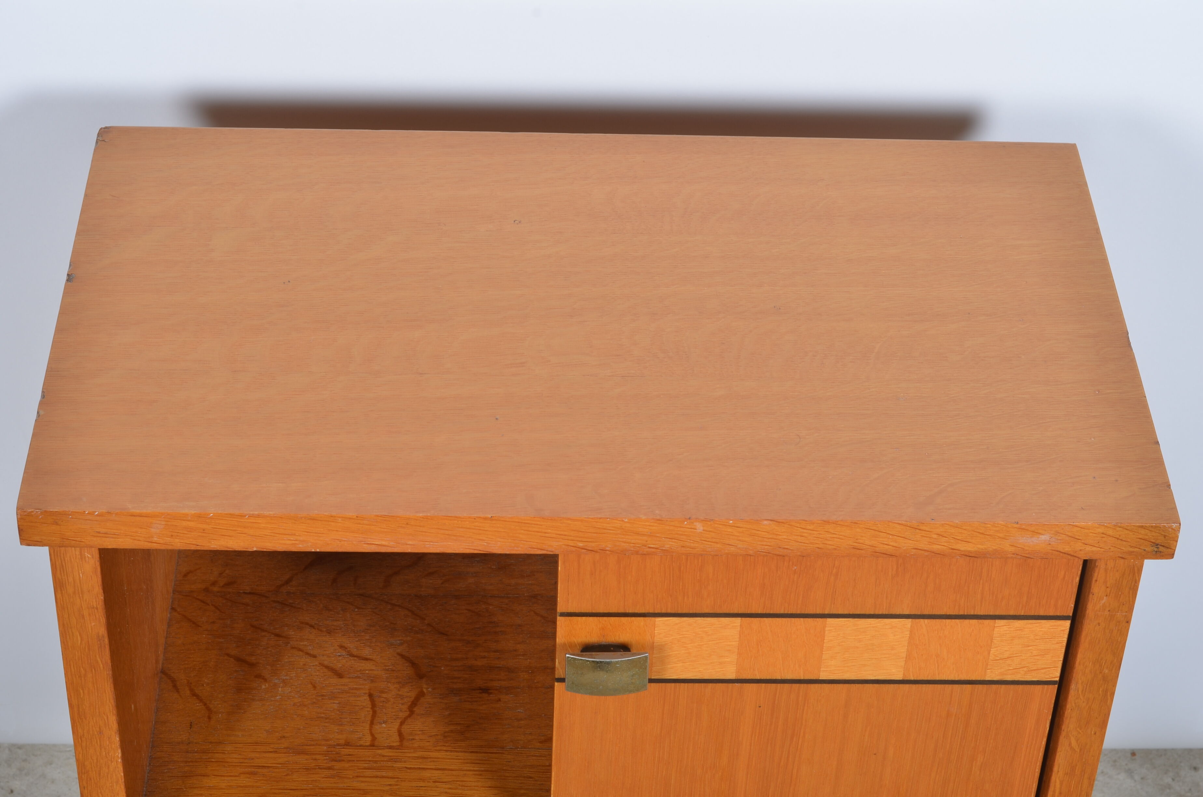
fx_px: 2501
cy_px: 398
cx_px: 602
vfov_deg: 18.1
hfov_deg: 27.0
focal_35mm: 75
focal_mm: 50
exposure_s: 1/125
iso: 100
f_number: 11
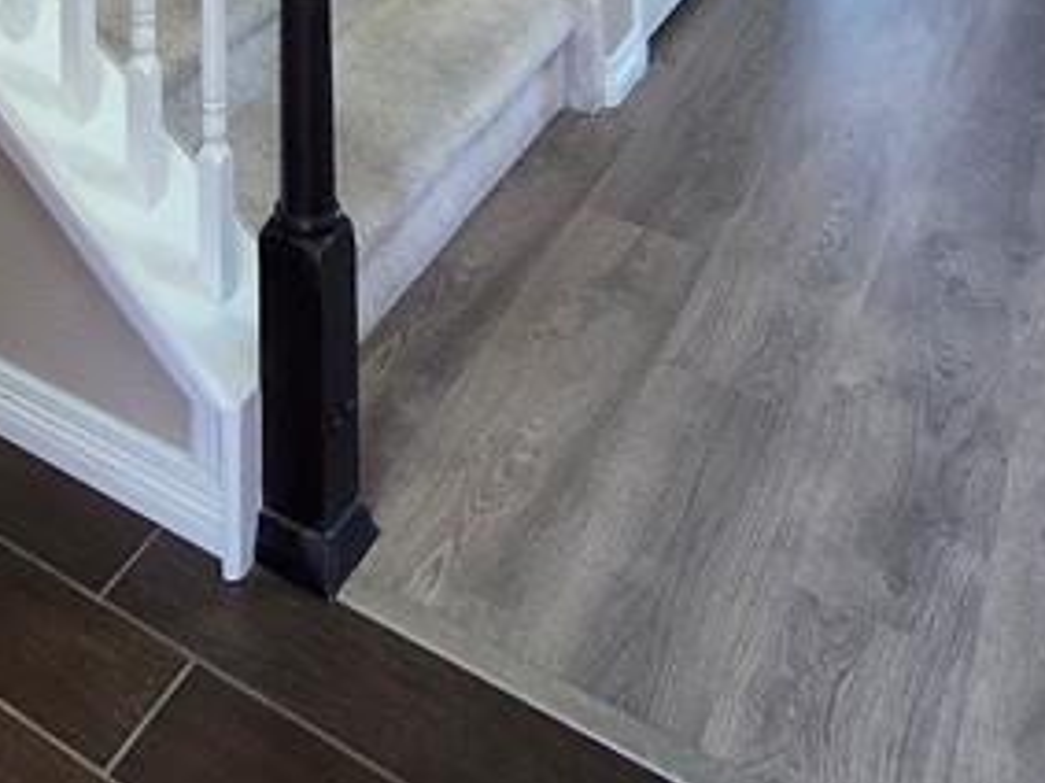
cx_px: 144
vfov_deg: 21.2
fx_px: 1418
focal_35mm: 47
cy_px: -608
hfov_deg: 38.2
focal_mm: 1.74
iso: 160
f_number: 2.2
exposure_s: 1/60
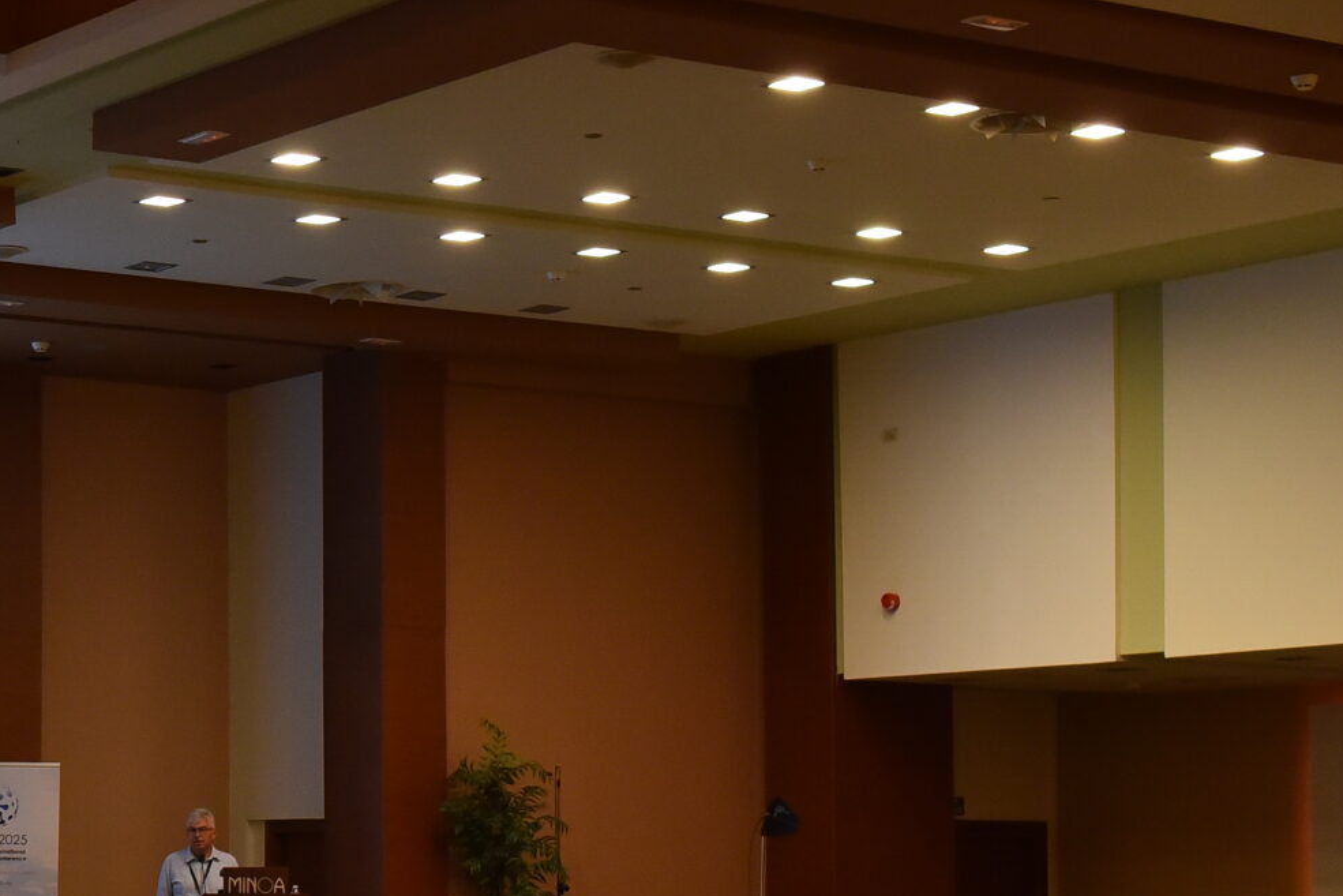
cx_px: -68
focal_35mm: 91
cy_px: 695
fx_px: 3395
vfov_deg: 15.0
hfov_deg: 21.4
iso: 2000
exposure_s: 1/100
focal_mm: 35
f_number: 5.6
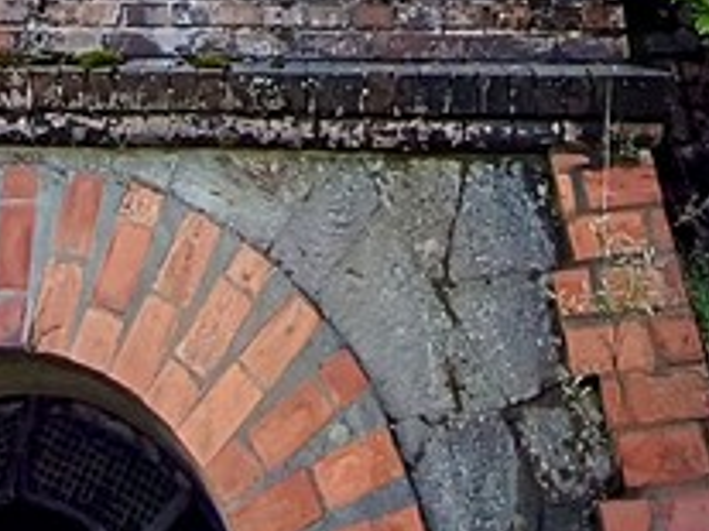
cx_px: 267
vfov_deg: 16.8
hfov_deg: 28.5
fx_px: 1392
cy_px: -497
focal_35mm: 68
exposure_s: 1/100
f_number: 2.2
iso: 52
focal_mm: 1.66
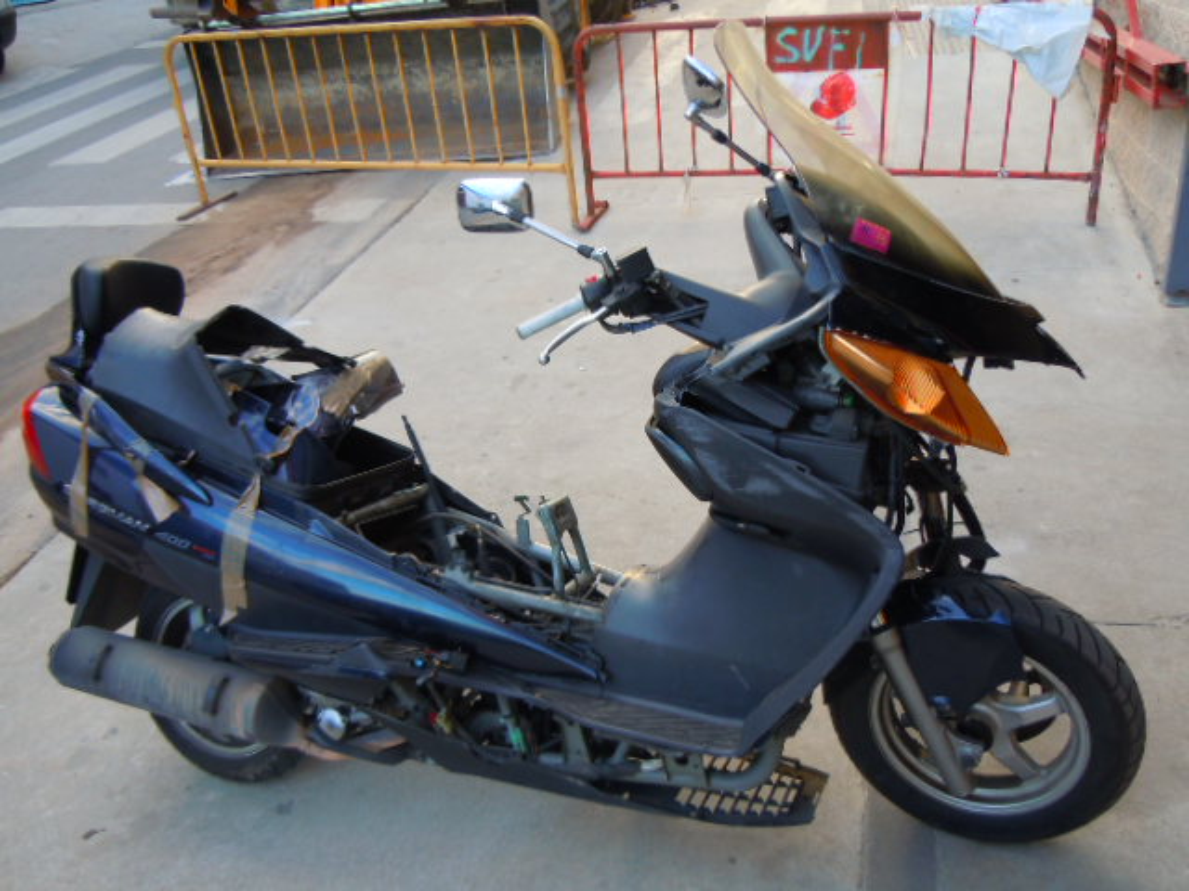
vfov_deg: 46.8
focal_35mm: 30
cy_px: 446
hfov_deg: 60.0
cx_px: 594
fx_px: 1030
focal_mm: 5.4
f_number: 3.5
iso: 100
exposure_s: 1/60
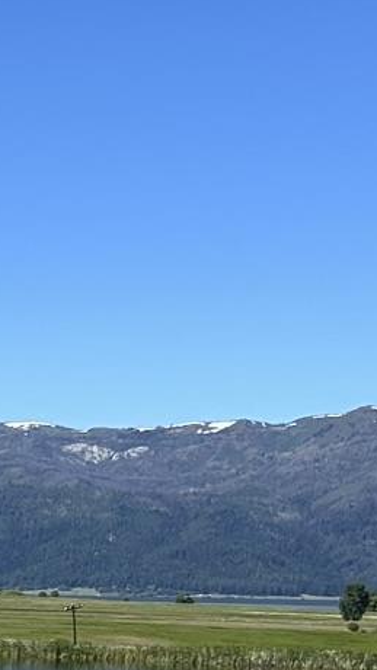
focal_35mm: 126
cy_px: 787
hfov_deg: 8.5
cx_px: -639
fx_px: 2238
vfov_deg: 16.4
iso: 50
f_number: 1.5
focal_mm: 5.7
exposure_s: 1/3831
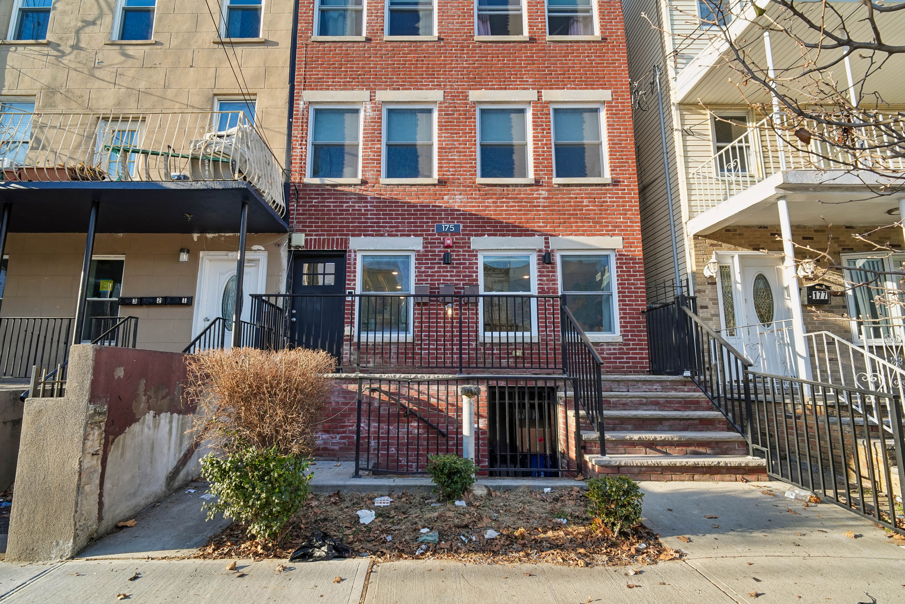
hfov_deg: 96.7
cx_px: 452
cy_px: 302
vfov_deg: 73.7
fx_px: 402
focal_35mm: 16
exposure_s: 1/125
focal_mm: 16
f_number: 8
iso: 400
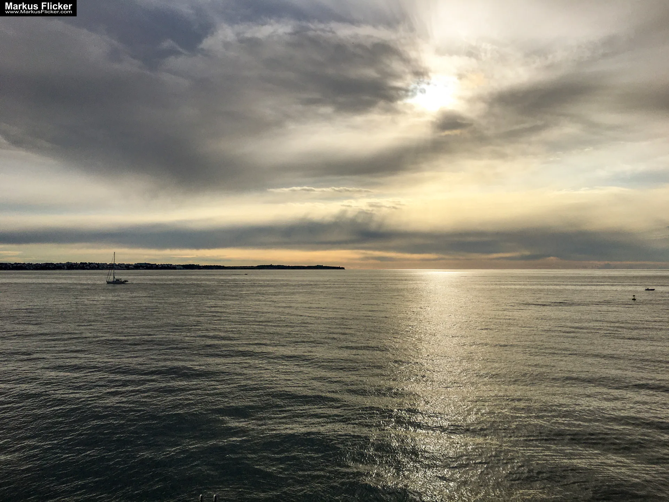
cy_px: 251
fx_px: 560
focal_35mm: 29
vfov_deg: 48.2
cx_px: 334
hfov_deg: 61.7
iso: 25
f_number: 2.2
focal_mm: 4.15
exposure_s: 1/4500
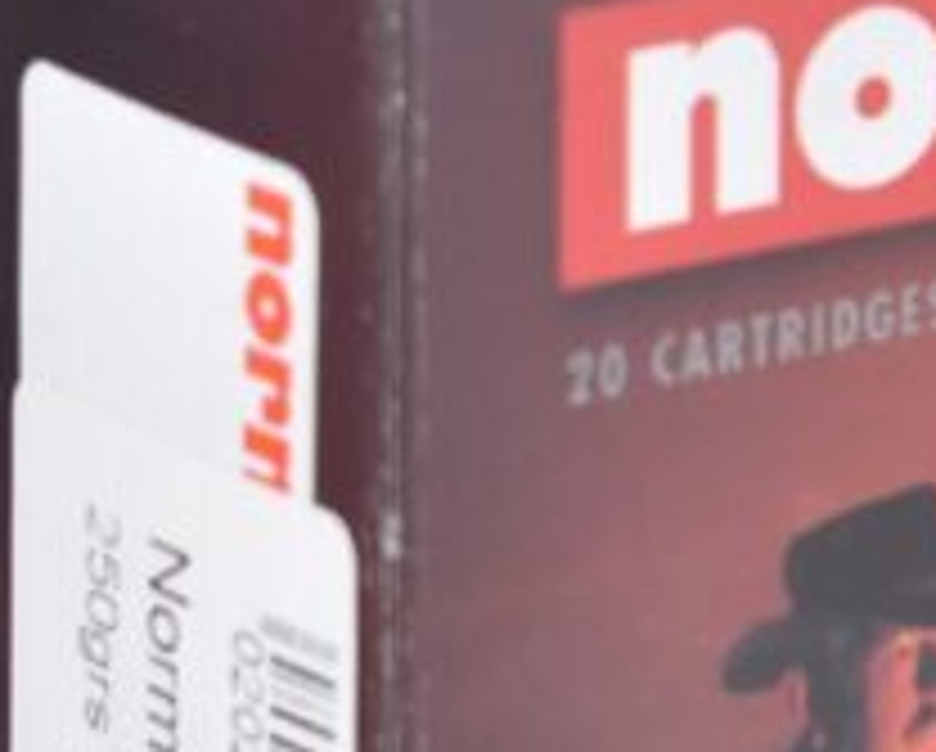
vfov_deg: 3.5
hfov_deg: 4.3
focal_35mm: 446
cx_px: 1638
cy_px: 626
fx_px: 12364
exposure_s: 1/50
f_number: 5.6
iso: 640
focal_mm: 55
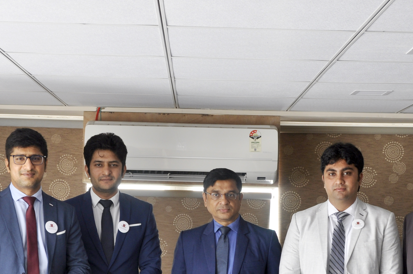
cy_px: 271
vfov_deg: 16.3
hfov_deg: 24.8
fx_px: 940
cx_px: 214
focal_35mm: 82
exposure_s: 1/30
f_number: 5.6
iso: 250
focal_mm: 26
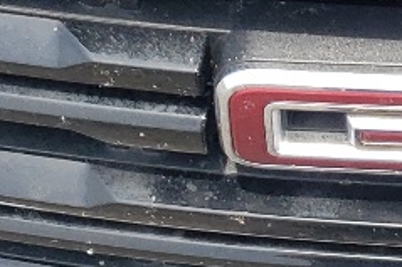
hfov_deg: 11.0
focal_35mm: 181
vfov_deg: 6.9
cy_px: -487
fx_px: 2020
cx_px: 567
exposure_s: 1/1250
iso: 50
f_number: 1.5
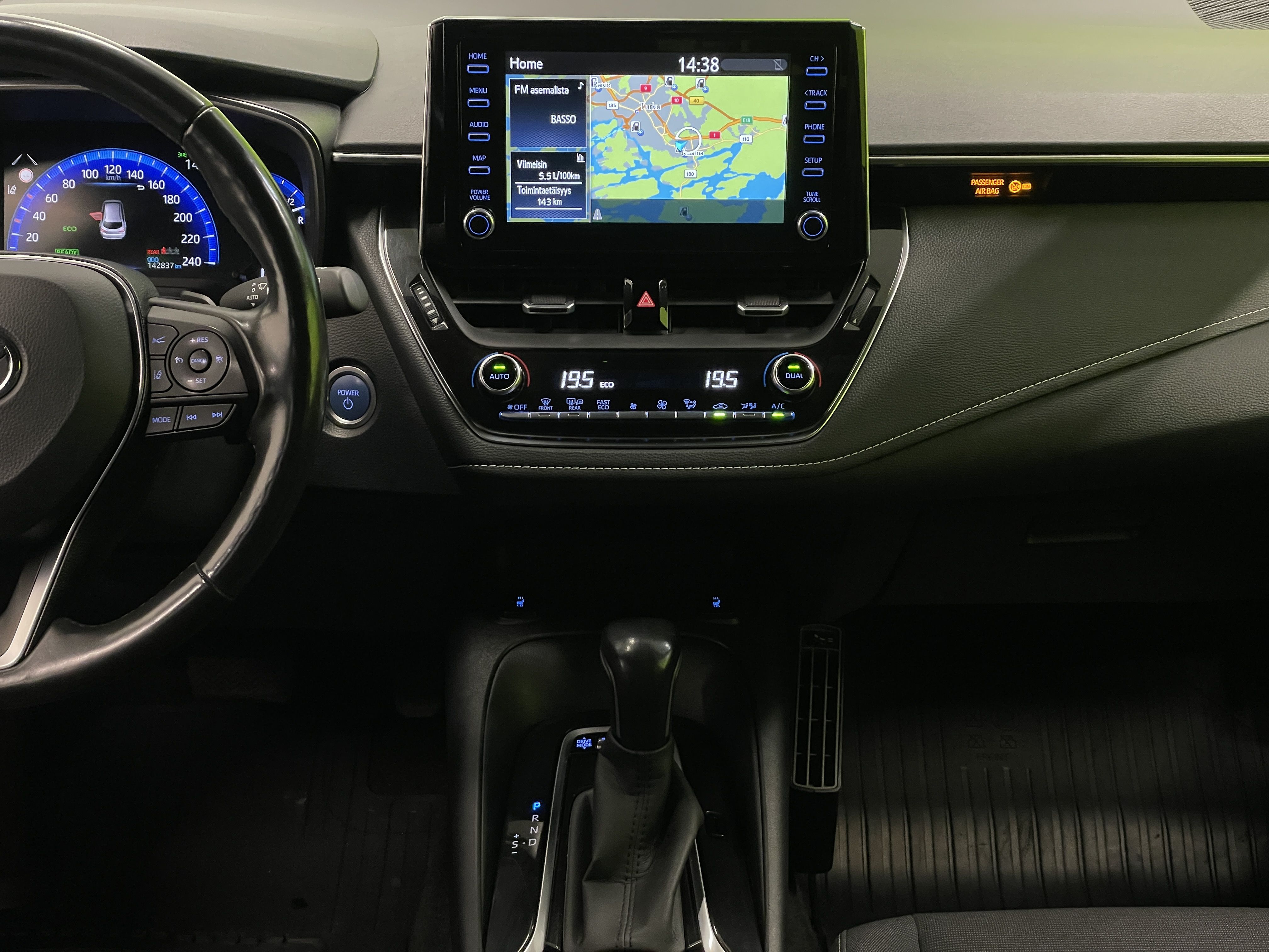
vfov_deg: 28.0
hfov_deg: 36.8
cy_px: 476
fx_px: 1906
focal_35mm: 52
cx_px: 634
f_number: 2
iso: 250
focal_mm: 6
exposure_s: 1/50
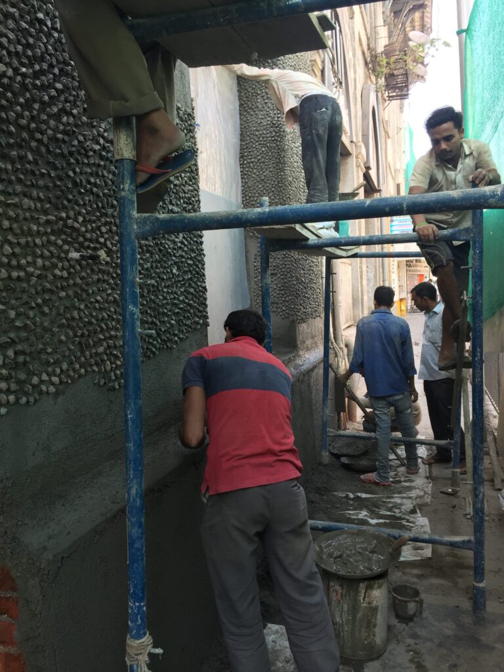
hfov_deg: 48.2
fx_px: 563
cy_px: 336
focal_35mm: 29
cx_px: 252
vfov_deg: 61.7
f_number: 2.2
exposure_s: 1/100
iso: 50
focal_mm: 4.15
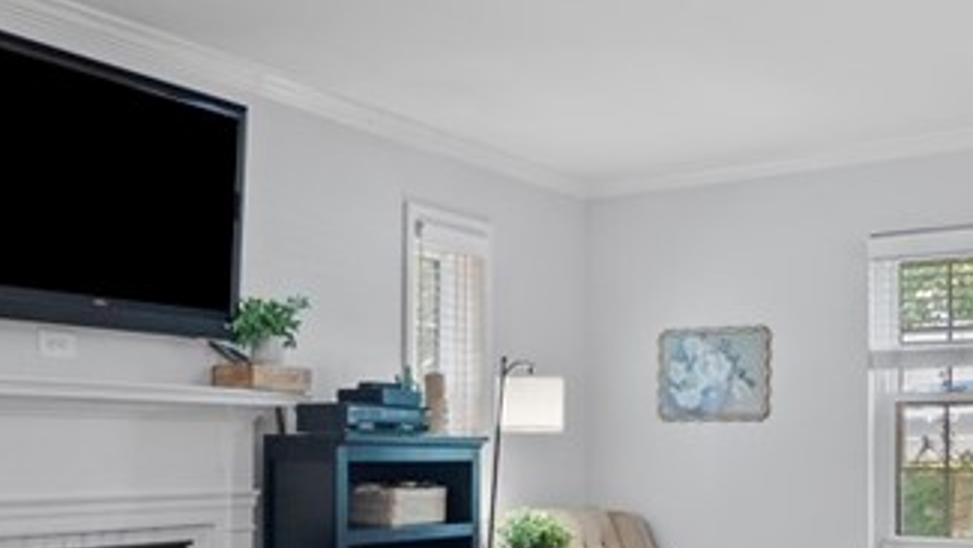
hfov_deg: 41.8
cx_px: 364
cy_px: 452
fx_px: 1265
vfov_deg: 24.0
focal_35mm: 49
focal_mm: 14
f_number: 4
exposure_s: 1/4
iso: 400
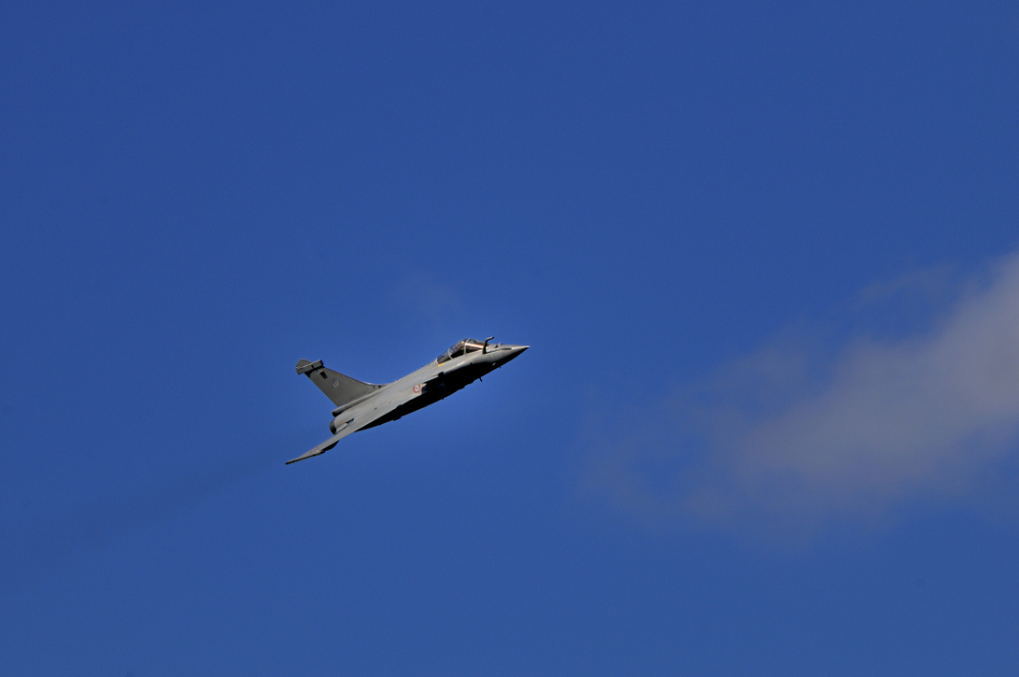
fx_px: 12721
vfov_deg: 3.0
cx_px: 510
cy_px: 338
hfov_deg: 4.6
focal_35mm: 450
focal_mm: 300
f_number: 11
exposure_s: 1/500
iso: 200
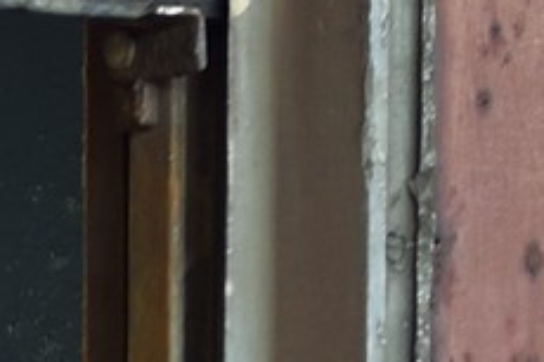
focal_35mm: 488
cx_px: -1211
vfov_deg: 2.8
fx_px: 7369
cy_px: 1008
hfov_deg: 4.1
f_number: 5.6
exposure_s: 1/160
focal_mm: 70
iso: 1600
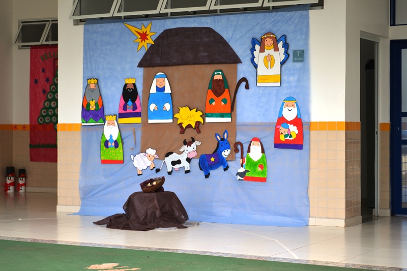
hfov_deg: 24.6
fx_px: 932
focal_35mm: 82
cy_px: 136
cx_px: 204
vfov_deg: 16.5
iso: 220
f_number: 5.6
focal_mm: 55
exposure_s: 1/125
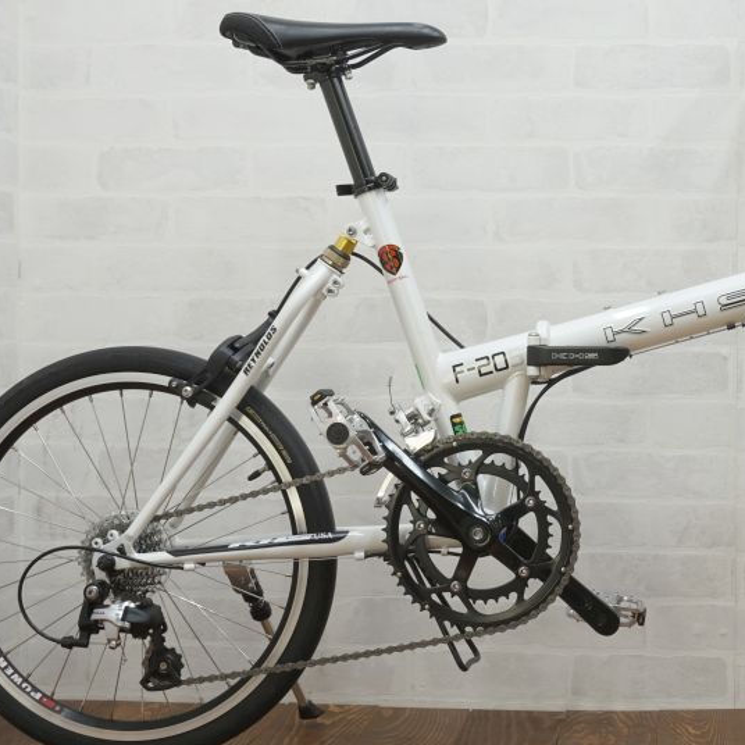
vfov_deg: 28.2
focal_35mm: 61
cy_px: 318
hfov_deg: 27.8
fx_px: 1481
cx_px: 573
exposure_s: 1/13
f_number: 11
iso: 250
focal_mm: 25
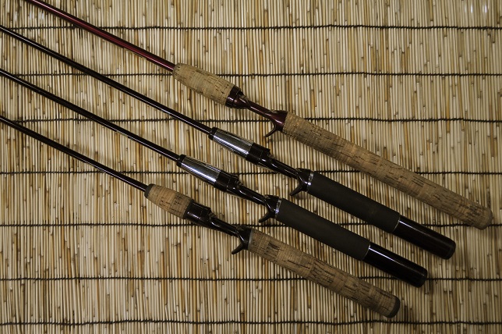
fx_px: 501
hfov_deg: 53.2
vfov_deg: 36.8
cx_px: 251
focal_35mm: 36
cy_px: 167
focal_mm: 24
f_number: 4
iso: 560
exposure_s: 1/60
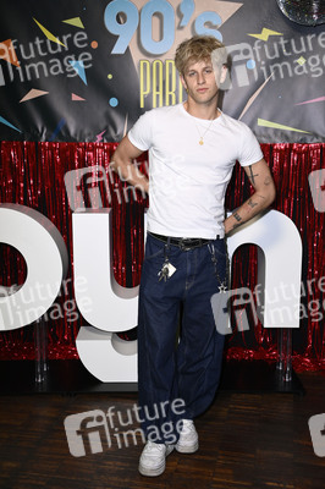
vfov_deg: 43.6
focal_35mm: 45
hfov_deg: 29.8
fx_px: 610
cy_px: 244
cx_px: 162
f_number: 5.6
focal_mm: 45
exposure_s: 1/250
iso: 1600
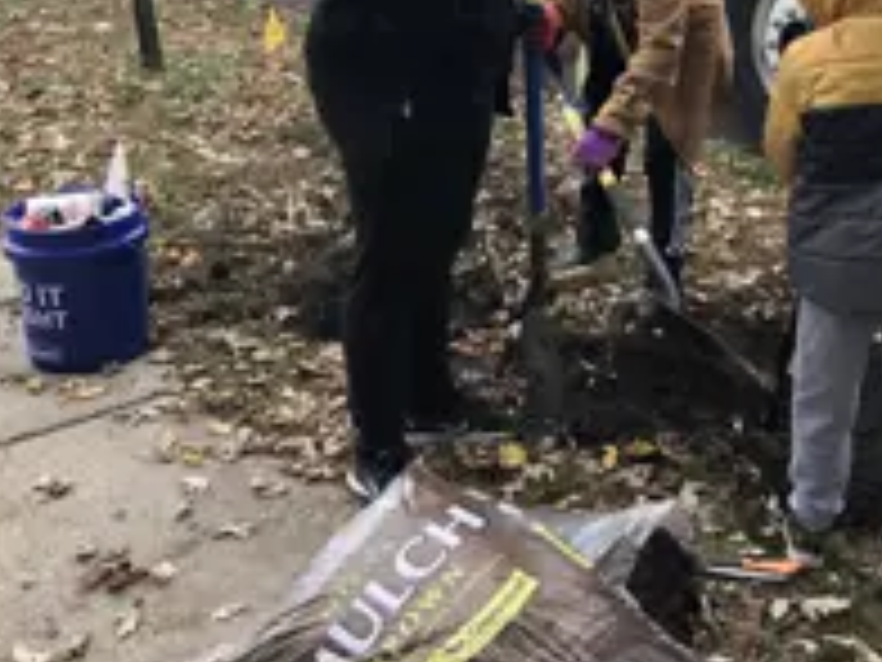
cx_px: 742
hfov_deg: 32.6
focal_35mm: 57
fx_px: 1452
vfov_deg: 25.2
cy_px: 131
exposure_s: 1/120
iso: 32
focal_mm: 3.99
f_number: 1.8
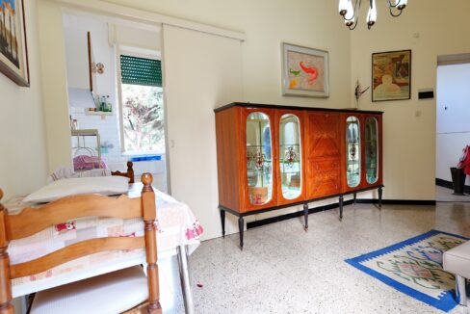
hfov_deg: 100.4
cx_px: 235
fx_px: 196
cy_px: 157
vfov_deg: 77.4
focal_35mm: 15
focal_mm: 10
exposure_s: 1/60
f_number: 2.8
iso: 250
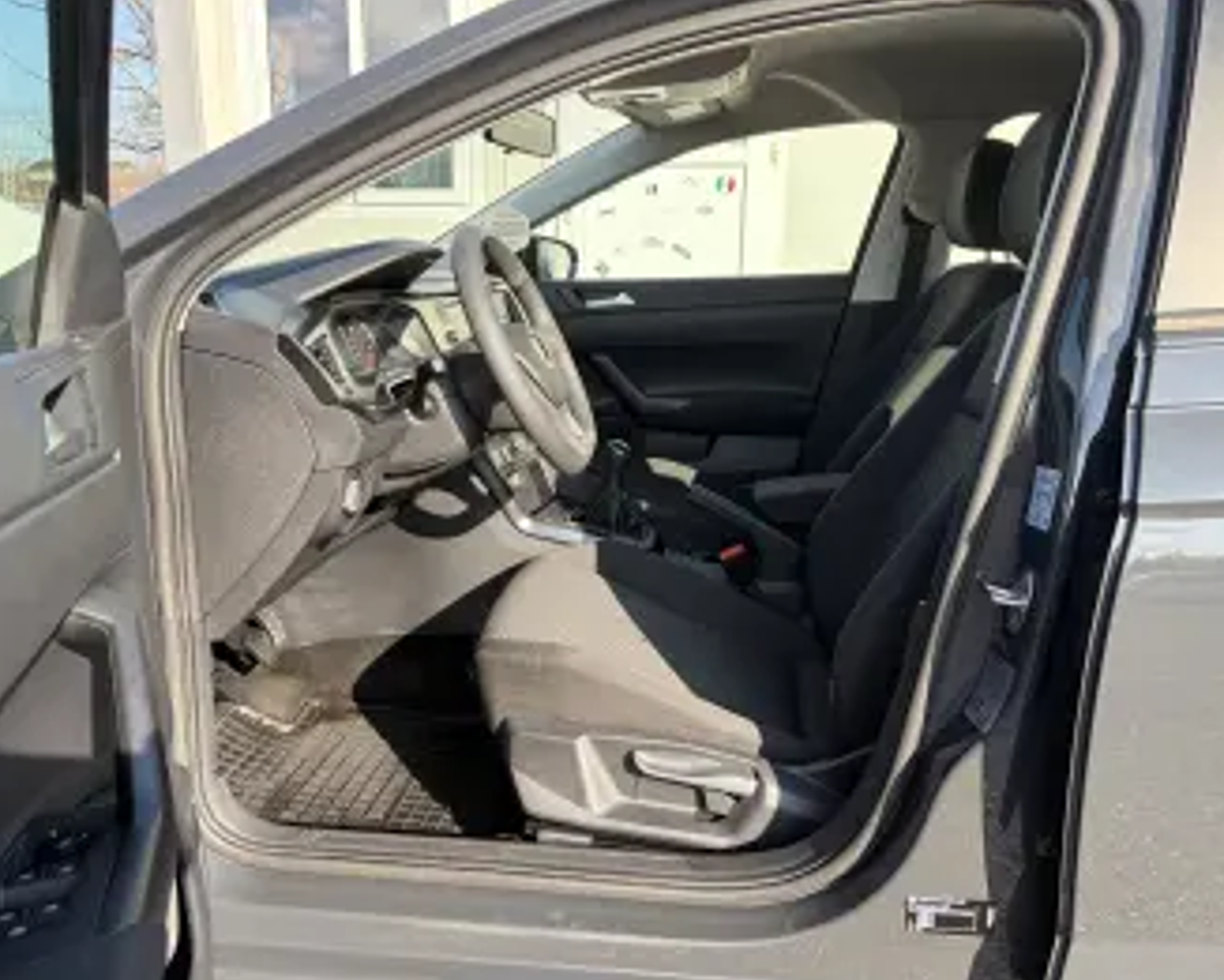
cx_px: 601
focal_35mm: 28
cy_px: 484
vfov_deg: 51.6
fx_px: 1015
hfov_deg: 62.2
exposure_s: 1/539
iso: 64
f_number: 1.6
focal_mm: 5.96
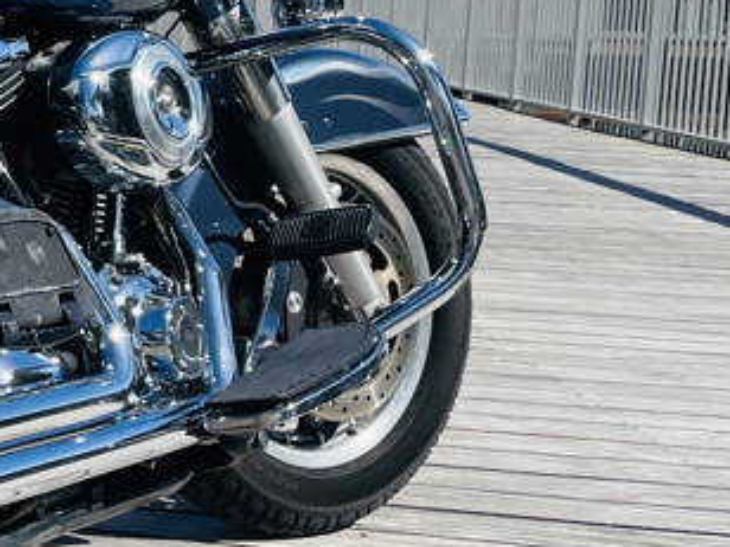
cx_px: -482
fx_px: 1898
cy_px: 142
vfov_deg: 16.3
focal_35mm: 90
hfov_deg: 18.3
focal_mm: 4.2
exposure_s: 1/3040
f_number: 1.6
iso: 32
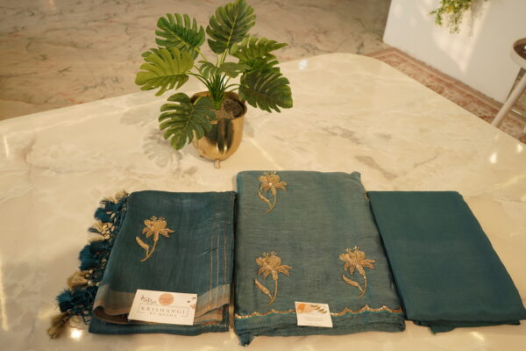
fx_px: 424
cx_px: 263
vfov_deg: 45.0
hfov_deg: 63.7
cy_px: 176
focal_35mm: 29
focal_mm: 29
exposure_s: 1/100
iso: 400
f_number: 6.3
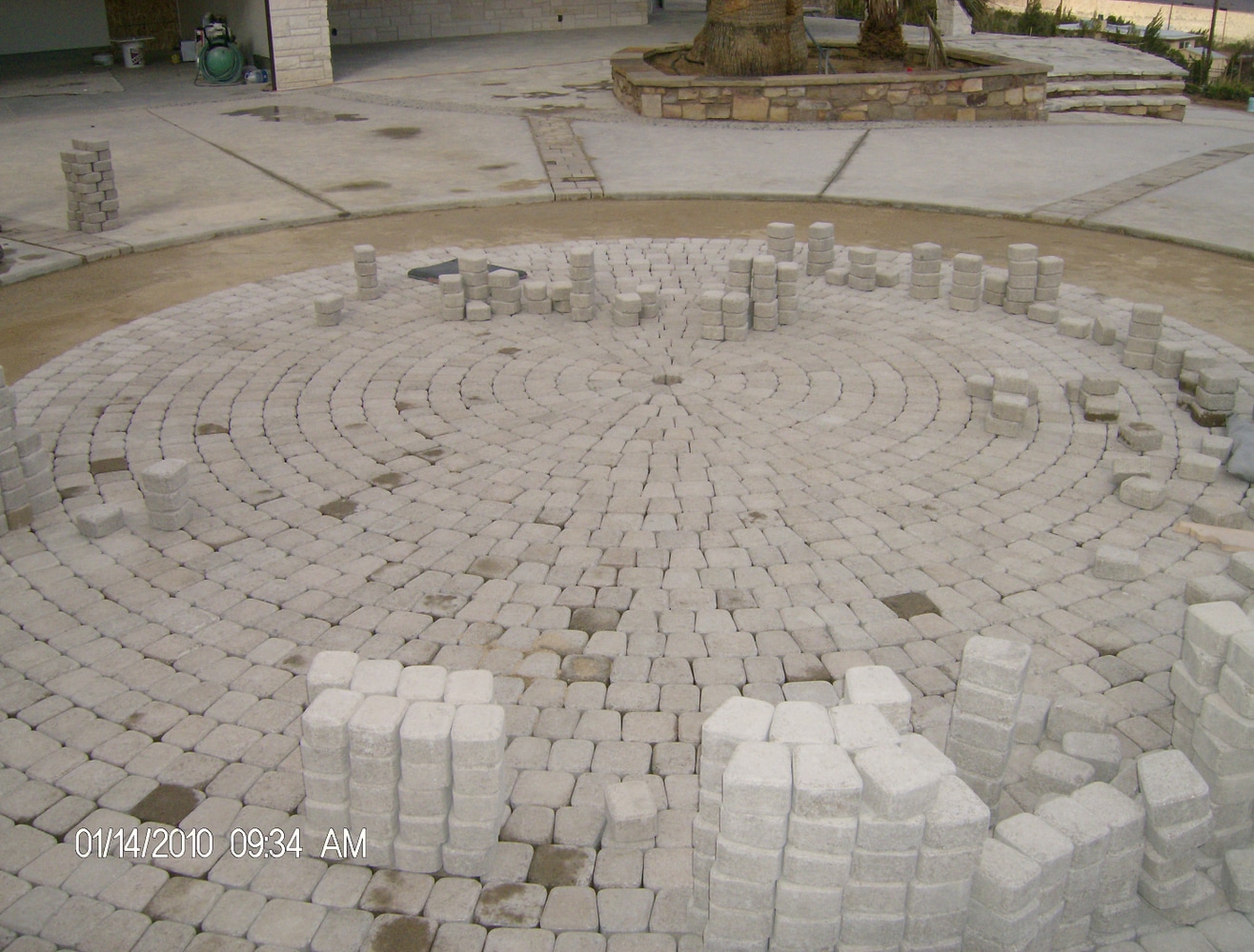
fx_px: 1310
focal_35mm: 36
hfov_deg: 51.1
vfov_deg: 40.0
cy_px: 476
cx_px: 627
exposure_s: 1/735
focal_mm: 6
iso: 100
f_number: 4.7
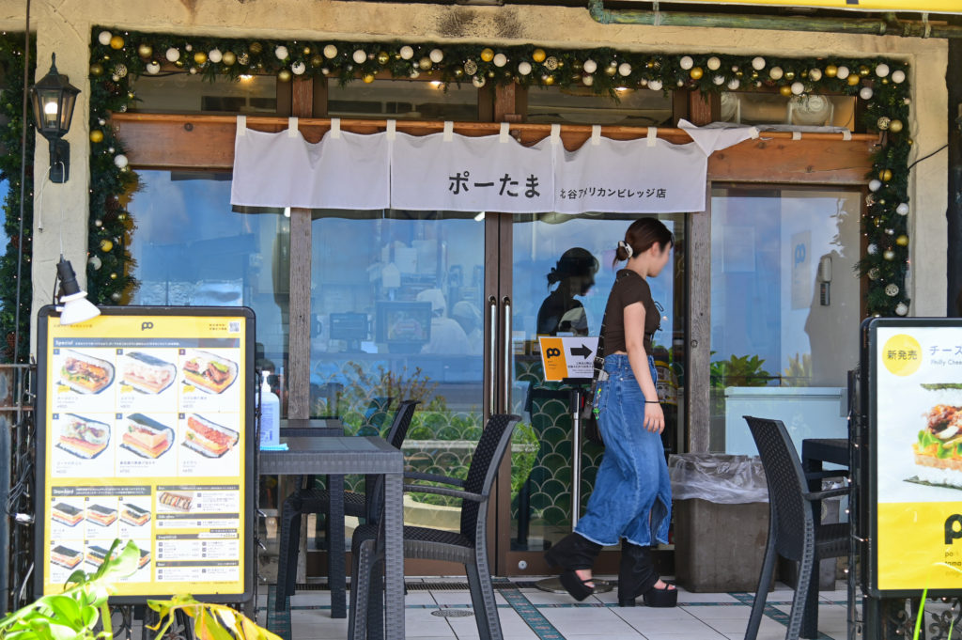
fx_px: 1469
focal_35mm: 55
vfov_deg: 24.6
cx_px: 481
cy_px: 320
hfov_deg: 36.3
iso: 100
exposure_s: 1/250
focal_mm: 55
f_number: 4
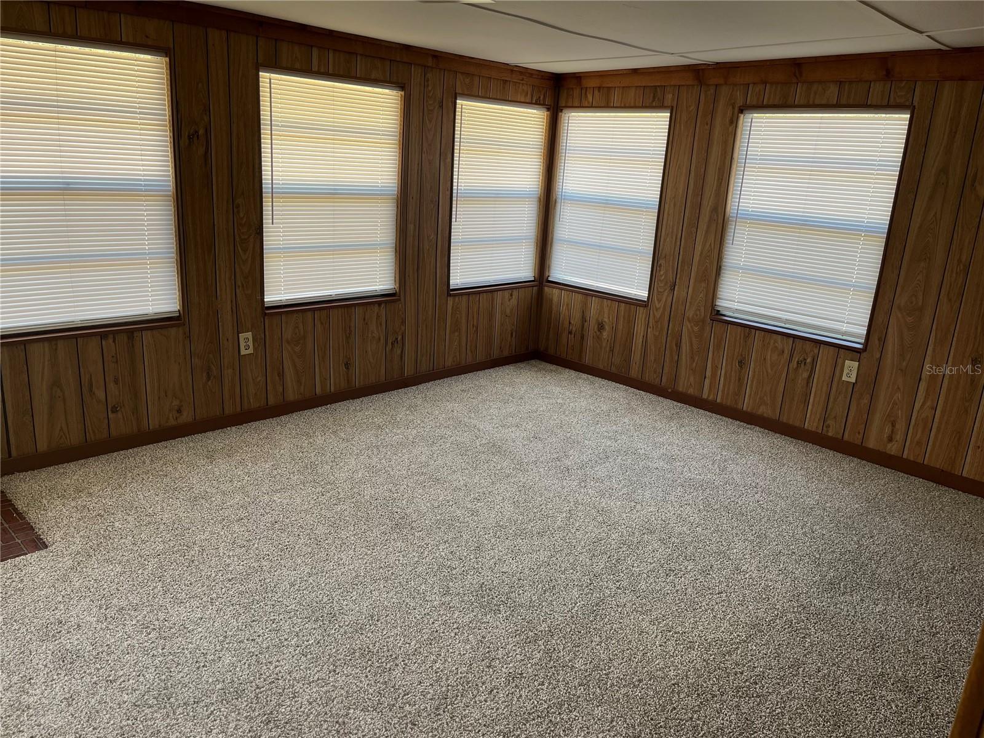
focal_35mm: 26
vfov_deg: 53.1
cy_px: 369
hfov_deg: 67.3
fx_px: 739
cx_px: 492
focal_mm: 5.1
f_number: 1.6
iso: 80
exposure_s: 1/122
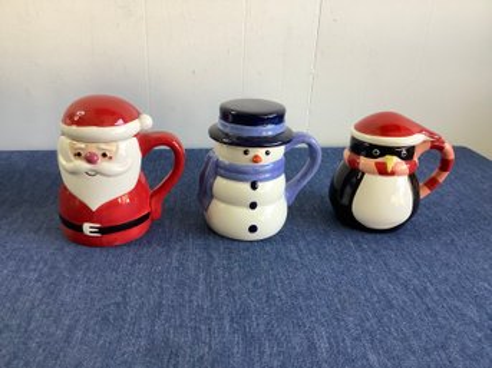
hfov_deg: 58.4
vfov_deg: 45.4
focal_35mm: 31
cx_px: 246
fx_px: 440
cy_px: 184
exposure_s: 1/60
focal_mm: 3.3
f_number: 2.4
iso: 80
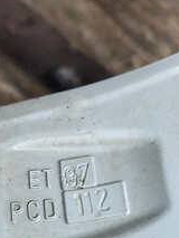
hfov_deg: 30.6
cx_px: 57
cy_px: 189
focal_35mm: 47
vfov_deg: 38.9
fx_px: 324
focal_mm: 4.71
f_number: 1.7
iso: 222
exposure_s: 1/50.1
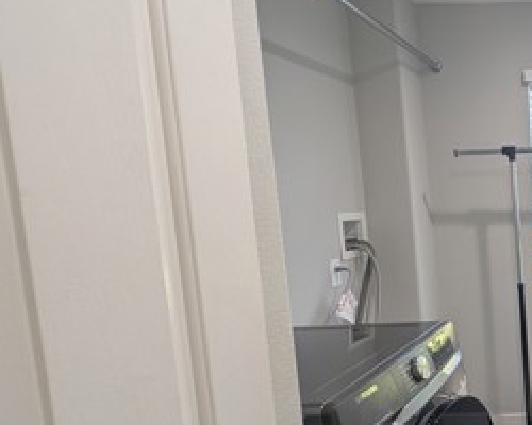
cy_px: 243
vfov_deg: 48.4
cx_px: 632
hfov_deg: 41.3
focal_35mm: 30
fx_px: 472
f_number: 1.95
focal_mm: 2.23
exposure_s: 1/40
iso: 53
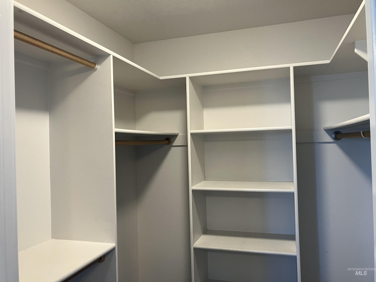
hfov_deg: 63.4
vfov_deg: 49.7
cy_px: 141
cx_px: 188
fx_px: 304
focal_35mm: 28
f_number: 1.8
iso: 125
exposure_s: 1/60
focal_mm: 3.99
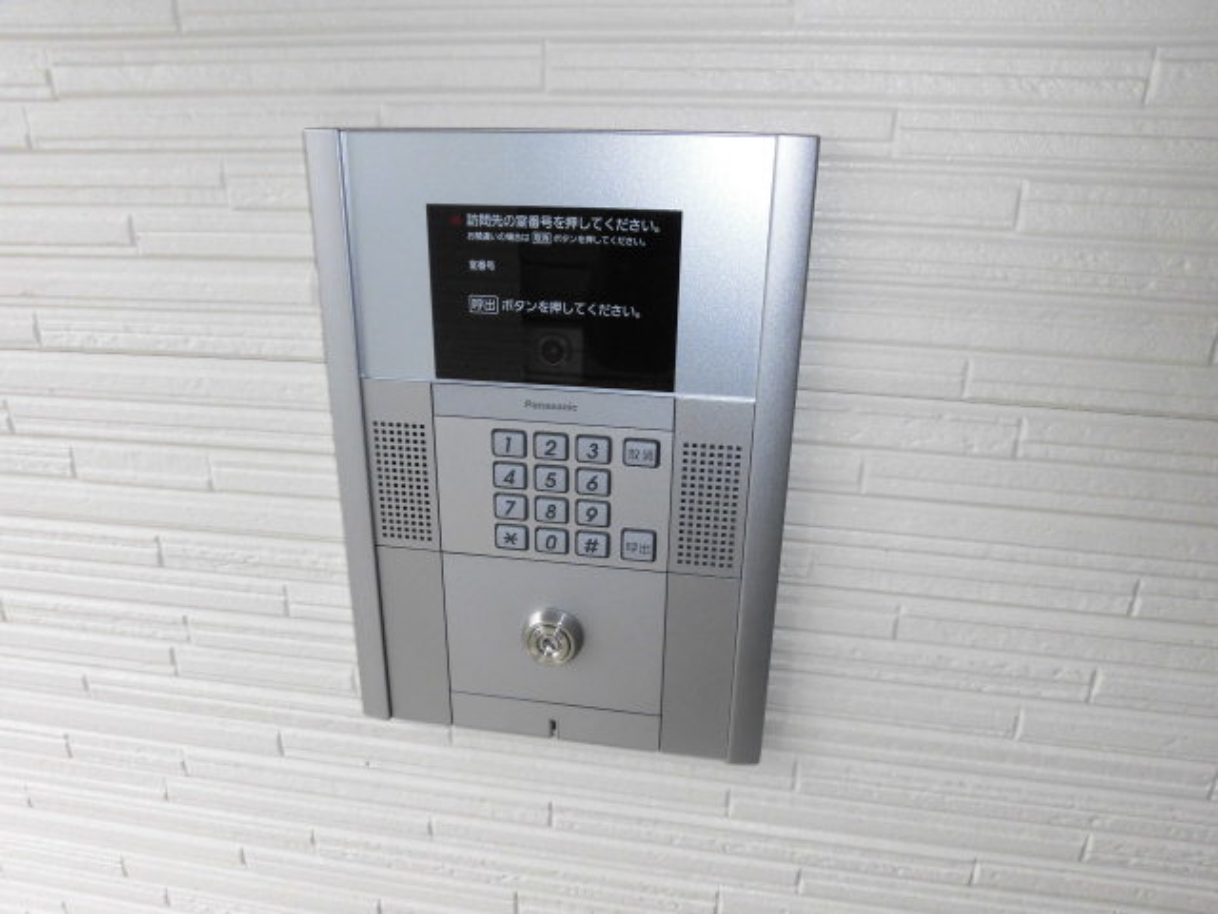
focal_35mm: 24
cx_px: 609
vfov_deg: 56.8
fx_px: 844
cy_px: 457
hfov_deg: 71.6
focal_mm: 4.3
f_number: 3.1
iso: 100
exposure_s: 1/80
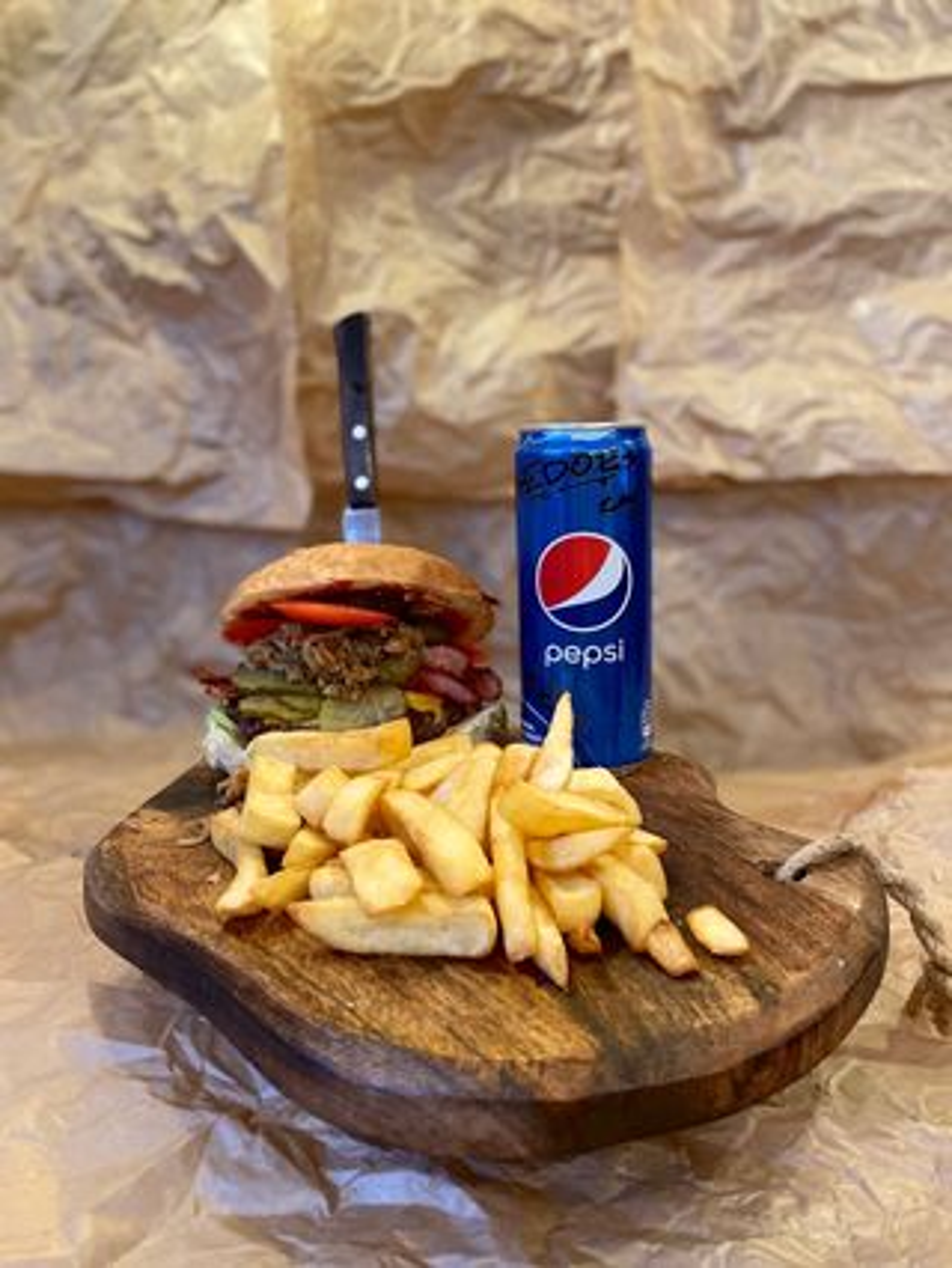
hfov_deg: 53.1
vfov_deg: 67.3
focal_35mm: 26
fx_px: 952
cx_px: 476
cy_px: 634
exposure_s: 1/50
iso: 200
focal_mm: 4.2
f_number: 1.6
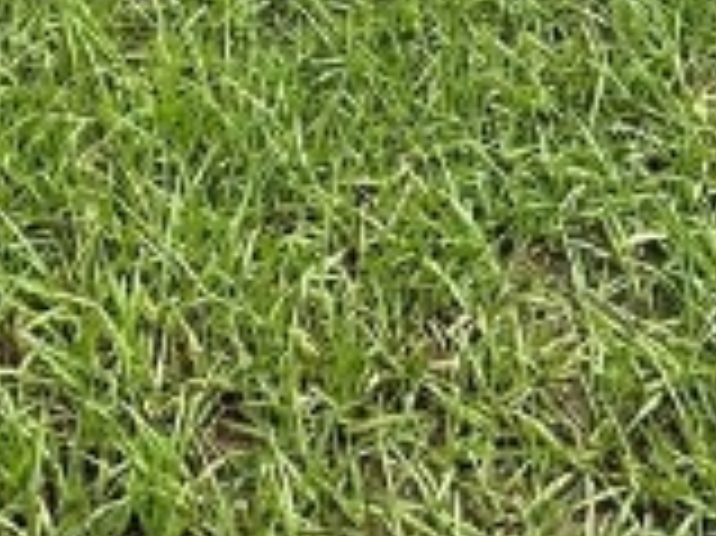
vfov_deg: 10.9
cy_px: -1077
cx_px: 360
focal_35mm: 90
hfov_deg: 21.8
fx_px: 1860
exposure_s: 1/988
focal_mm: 2.22
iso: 50
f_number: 2.2
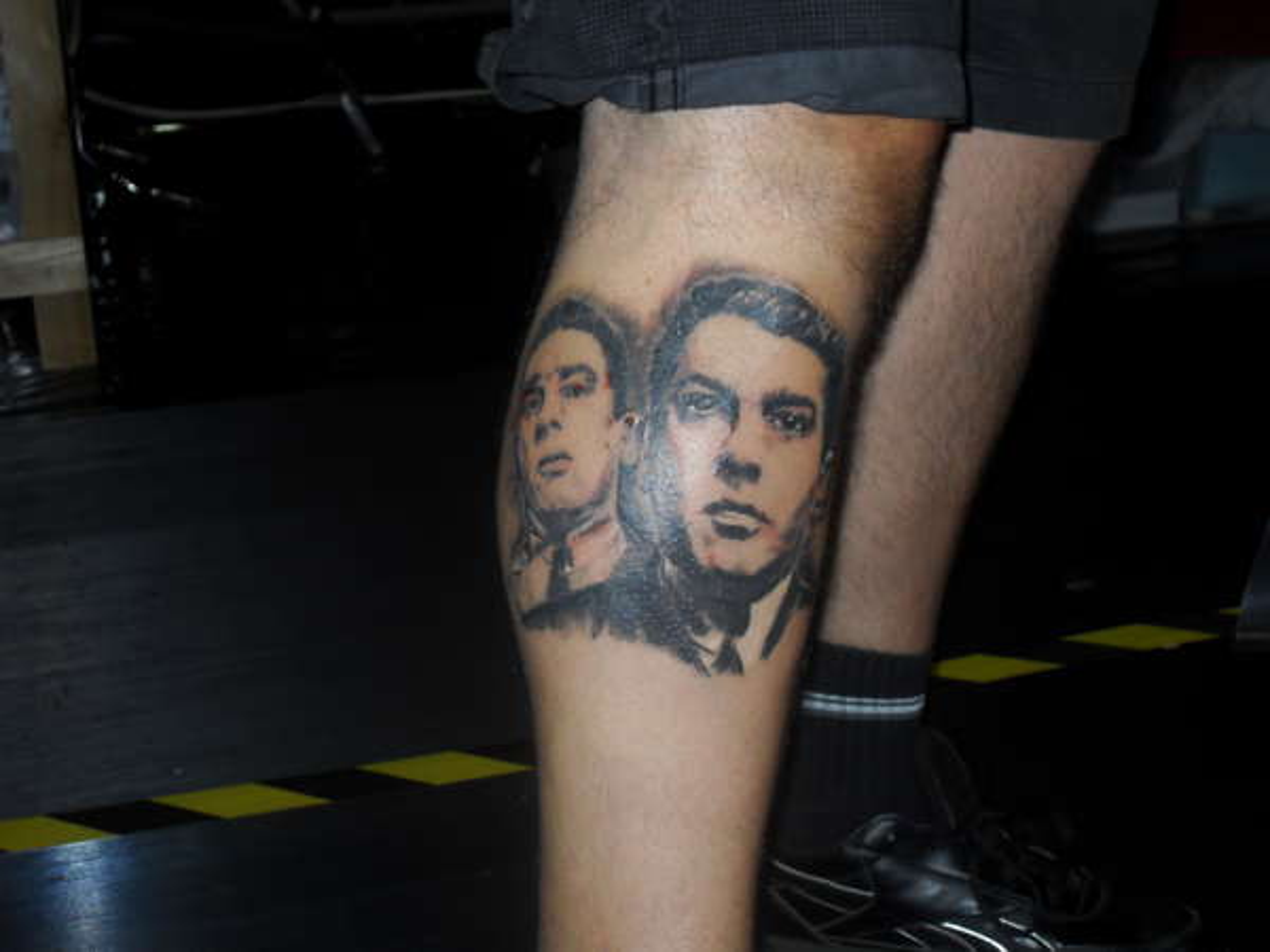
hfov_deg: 32.7
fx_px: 2165
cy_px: 476
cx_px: 635
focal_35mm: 59
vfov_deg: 24.8
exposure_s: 1/60
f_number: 3.7
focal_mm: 10.1
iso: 100
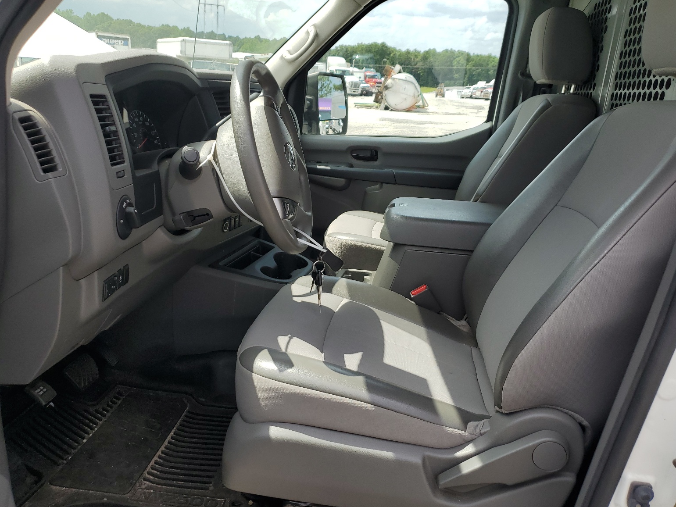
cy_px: 260
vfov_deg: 51.4
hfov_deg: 65.3
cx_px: 333
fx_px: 527
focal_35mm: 27
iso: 50
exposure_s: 1/1429
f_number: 1.5
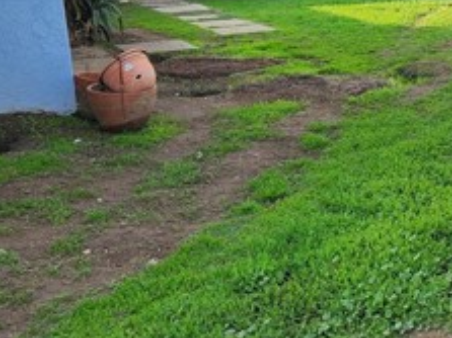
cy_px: 121
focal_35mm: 66
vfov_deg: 22.2
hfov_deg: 27.3
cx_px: 480
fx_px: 861
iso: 20
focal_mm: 5.4
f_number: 1.8
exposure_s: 1/625
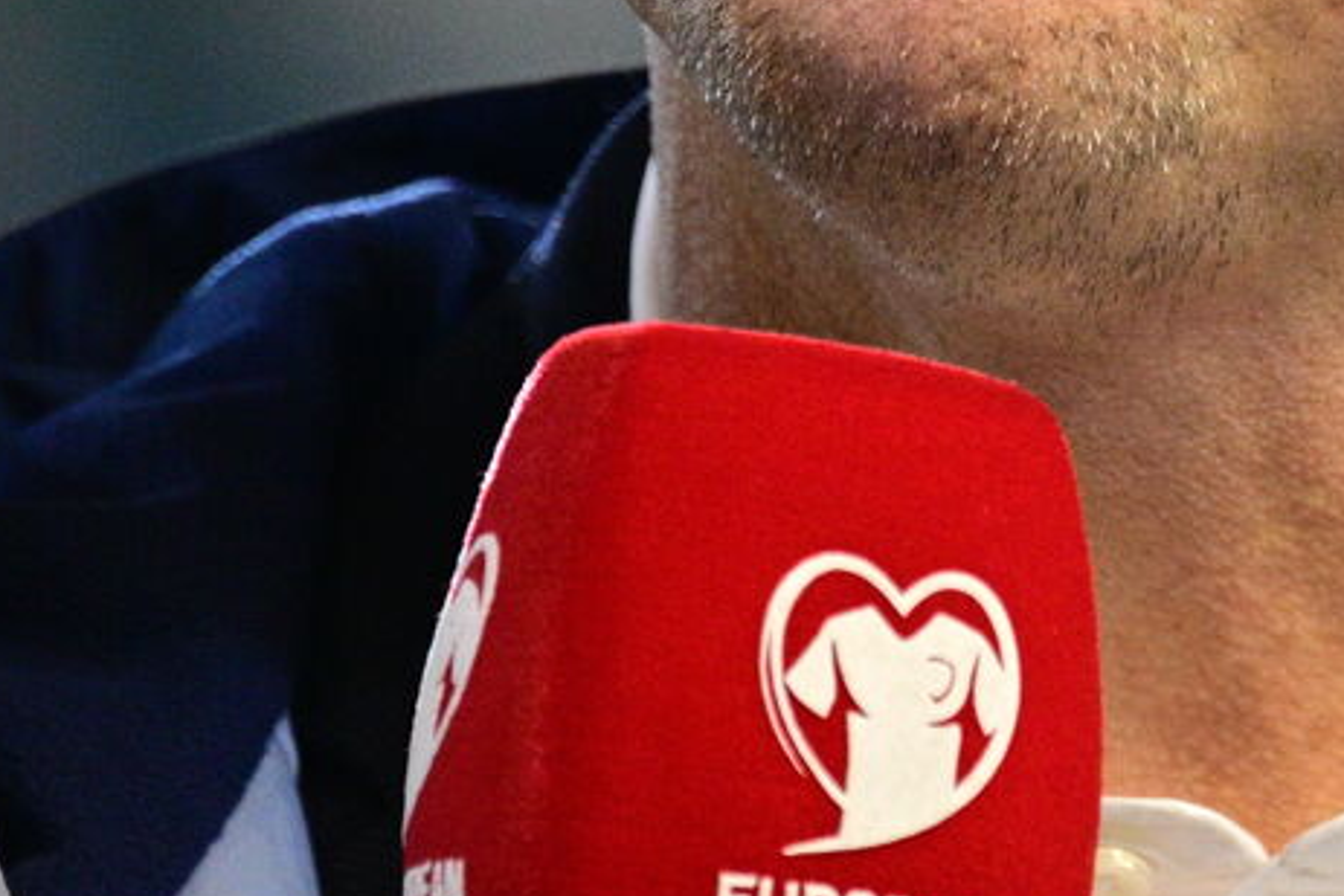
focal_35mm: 1658
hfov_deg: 1.2
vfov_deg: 0.8
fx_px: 61914
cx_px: 1077
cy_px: -641
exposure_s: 1/640
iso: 3600
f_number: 5.6
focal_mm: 400
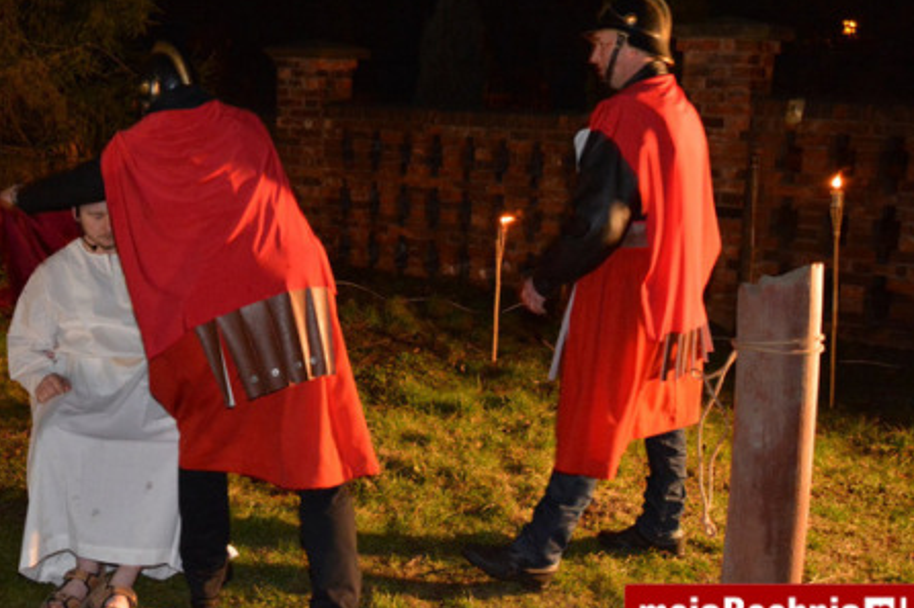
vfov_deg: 33.2
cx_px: 260
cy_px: 227
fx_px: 1015
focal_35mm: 40
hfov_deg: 47.2
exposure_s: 1/40
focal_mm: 18
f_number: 3.5
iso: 1600
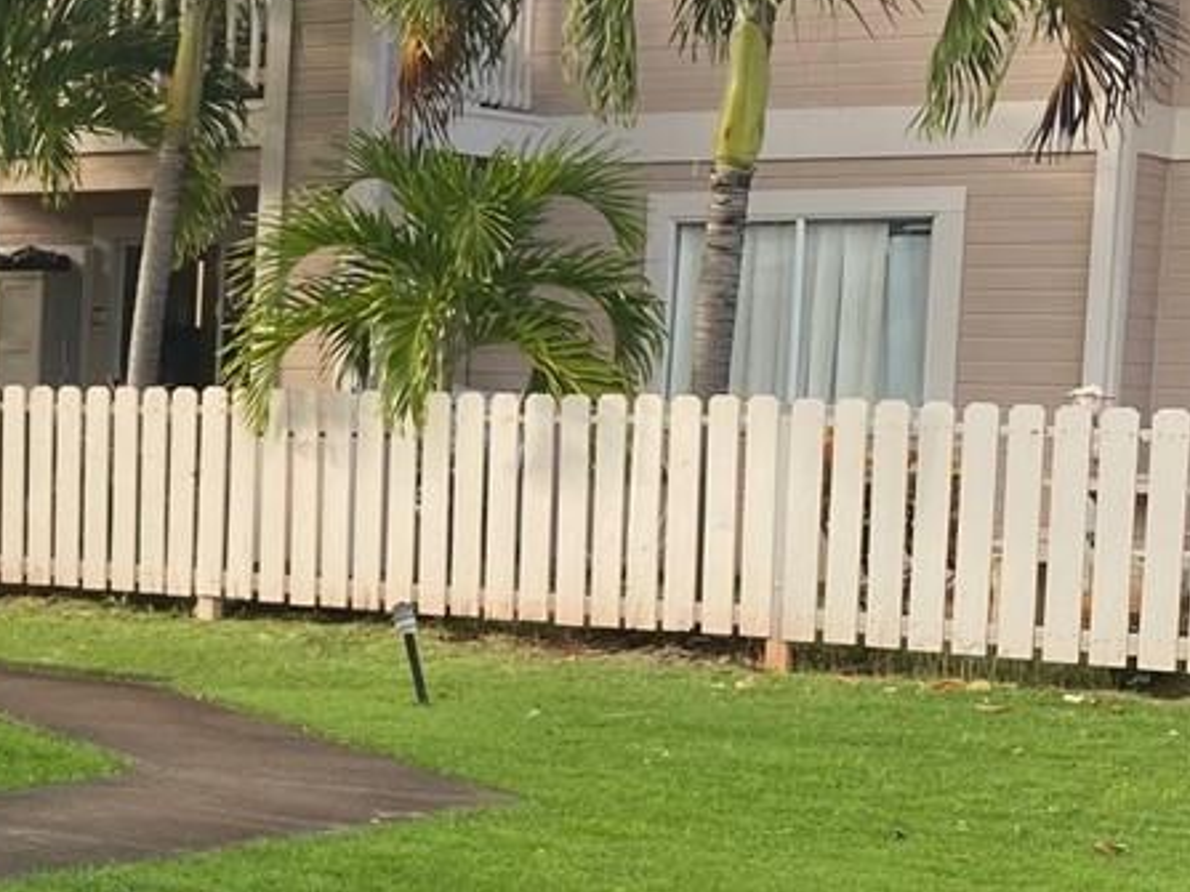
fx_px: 3196
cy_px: 660
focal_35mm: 93
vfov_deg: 15.8
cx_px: -674
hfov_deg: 18.3
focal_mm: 4.25
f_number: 1.8
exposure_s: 1/281
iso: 32
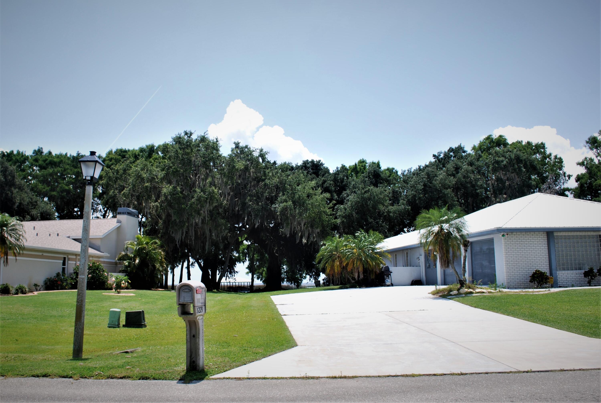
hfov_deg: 67.3
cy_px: 202
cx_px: 300
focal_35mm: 27
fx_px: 451
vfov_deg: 48.0
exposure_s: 1/250
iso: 100
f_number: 8
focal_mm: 18
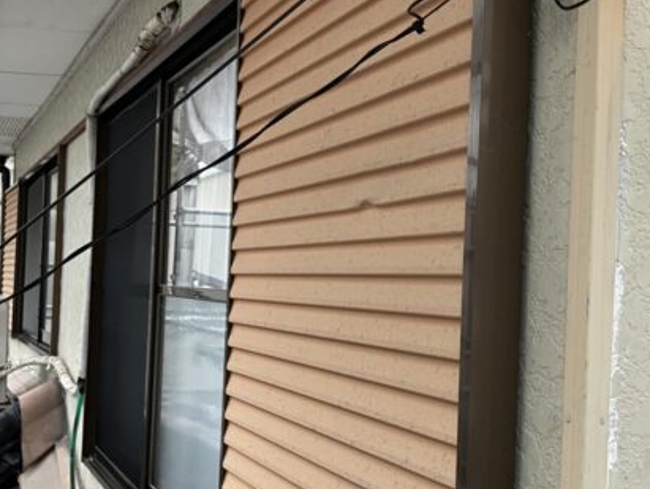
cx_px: 264
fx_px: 921
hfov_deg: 38.7
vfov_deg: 29.7
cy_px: 266
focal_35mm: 49
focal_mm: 3.99
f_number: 1.8
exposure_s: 1/97
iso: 80
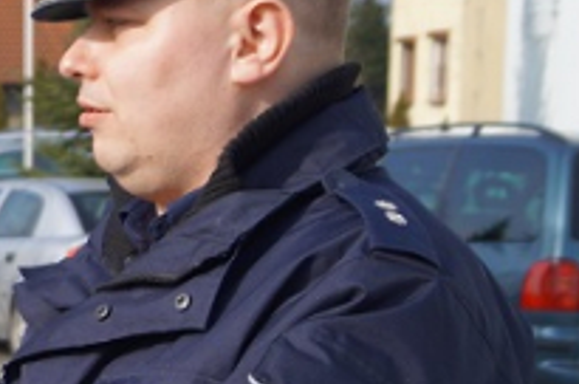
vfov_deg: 8.2
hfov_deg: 11.1
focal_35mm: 165
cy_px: 487
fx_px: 2650
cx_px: -647
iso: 100
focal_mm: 22
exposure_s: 1/640
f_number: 4.5
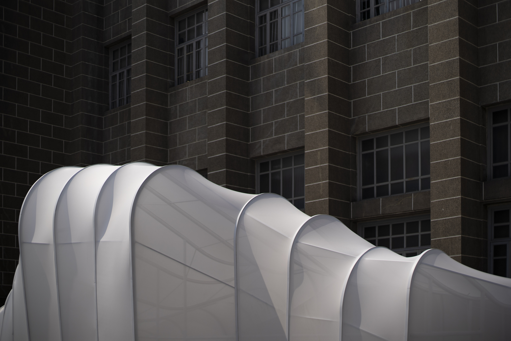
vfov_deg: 27.0
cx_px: 256
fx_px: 710
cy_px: 170
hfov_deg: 39.6
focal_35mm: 50
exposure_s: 1/8000
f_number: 2
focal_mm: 50
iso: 50
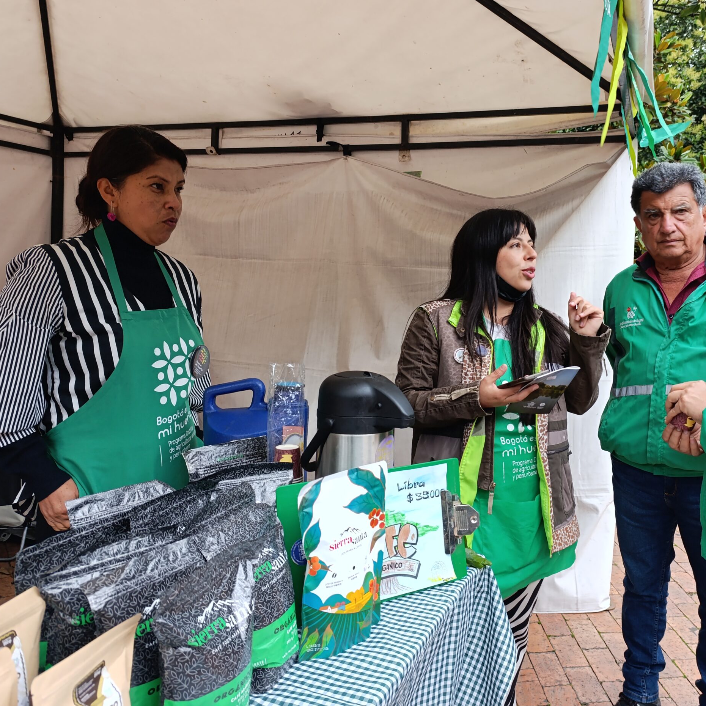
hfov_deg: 56.2
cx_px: 463
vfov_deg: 57.3
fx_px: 646
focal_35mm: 28
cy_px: 347
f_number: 1.6
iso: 160
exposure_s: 1/120
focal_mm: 6.14
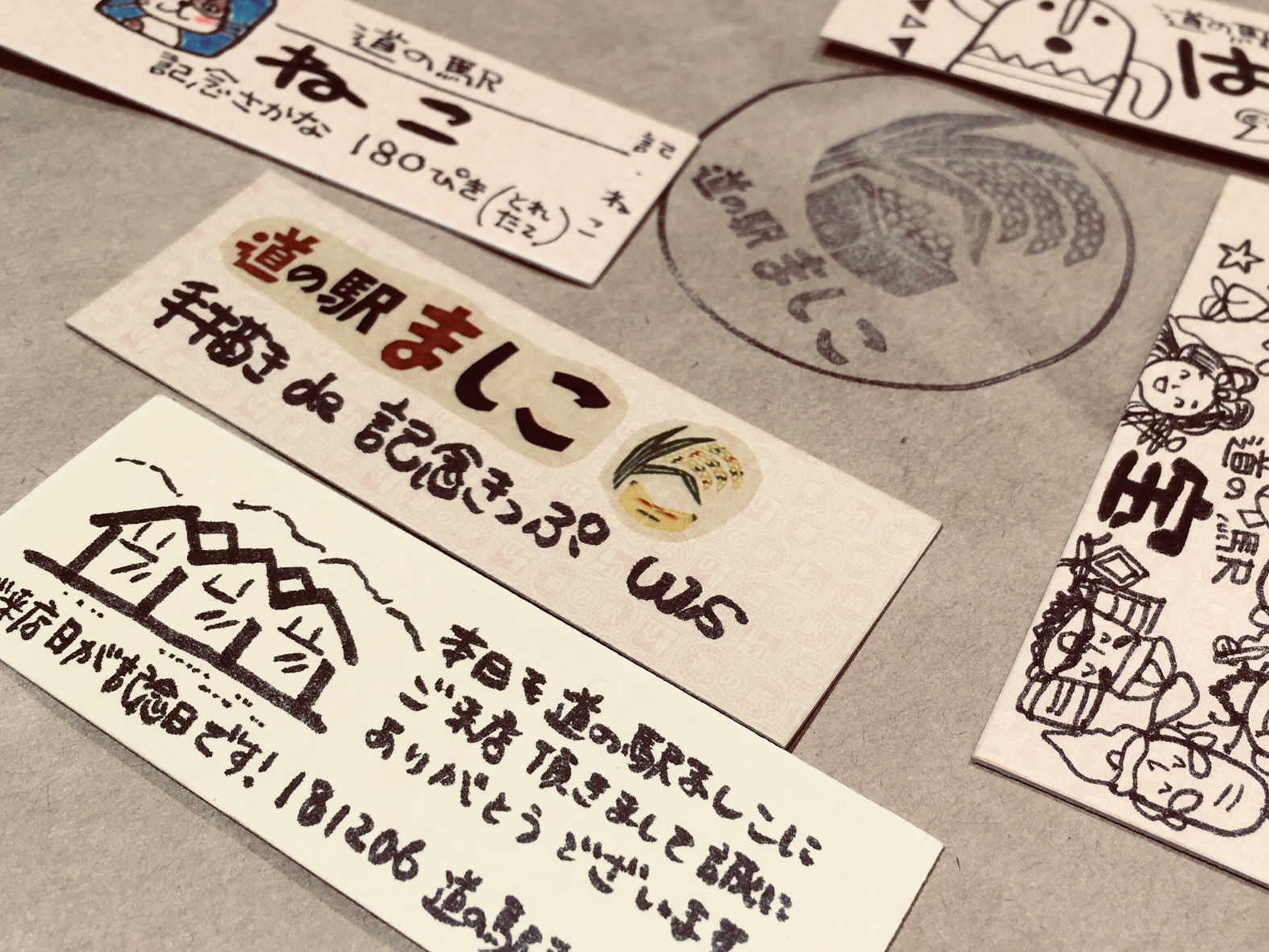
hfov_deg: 49.7
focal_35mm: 37
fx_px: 1356
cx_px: 778
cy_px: 451
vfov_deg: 38.7
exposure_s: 1/30
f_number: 2.2
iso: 25
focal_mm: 4.15
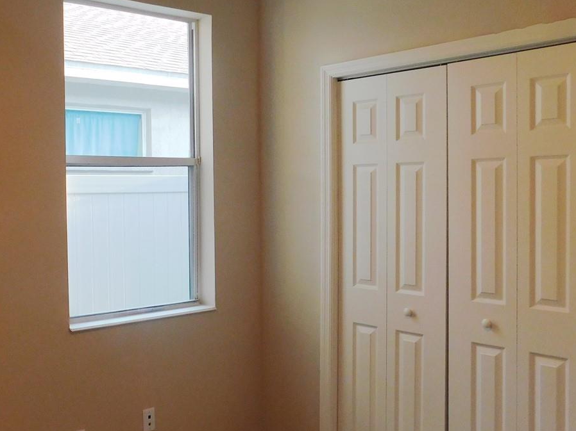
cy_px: 216
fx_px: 682
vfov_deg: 35.1
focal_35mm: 41
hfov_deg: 44.2
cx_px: 142
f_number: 3
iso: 125
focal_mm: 4
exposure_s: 1/60
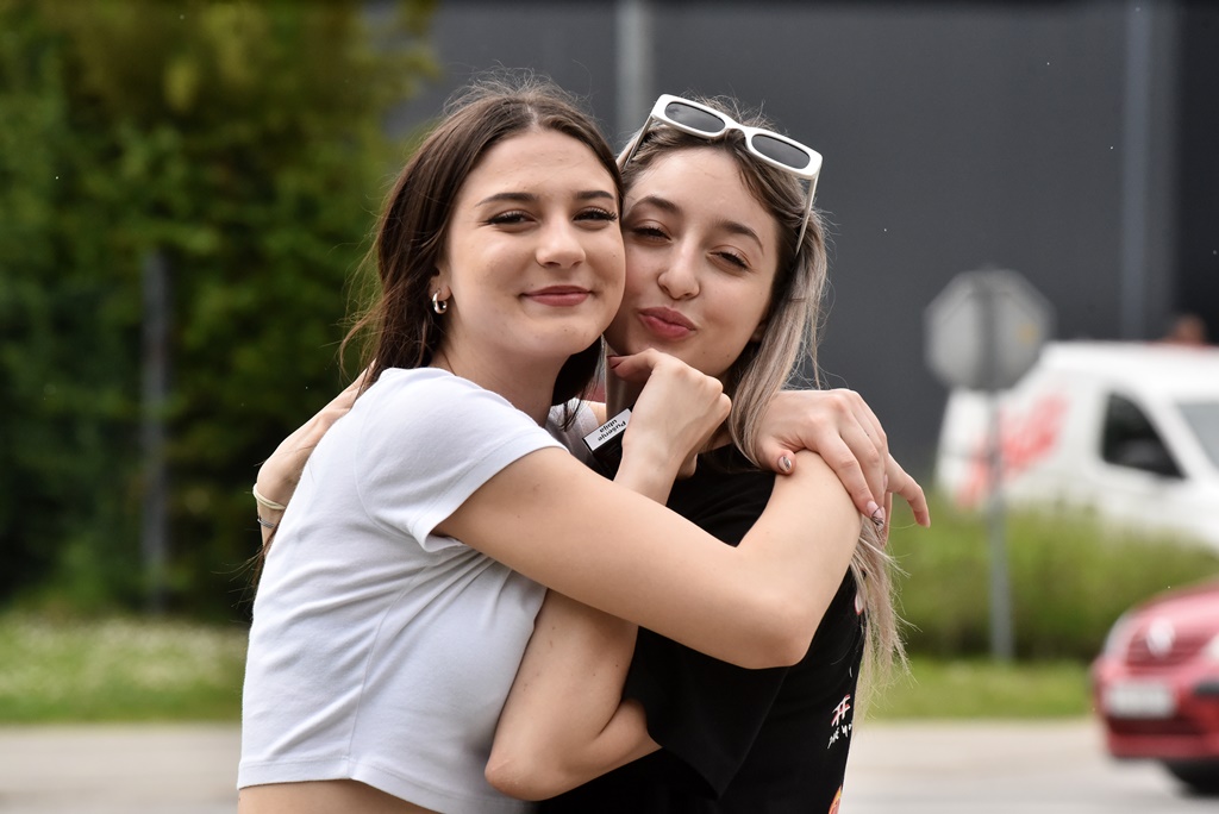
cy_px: 407
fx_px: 6776
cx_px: 610
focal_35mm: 200
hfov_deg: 10.3
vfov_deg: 6.9
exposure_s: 1/4000
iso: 2200
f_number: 8
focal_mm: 200
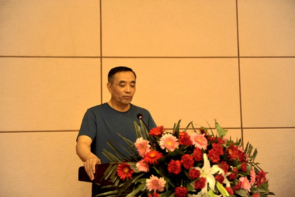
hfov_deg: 35.7
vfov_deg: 24.2
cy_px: 98
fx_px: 459
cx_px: 148
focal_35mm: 56
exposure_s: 1/80
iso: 320
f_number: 2.8
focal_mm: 56
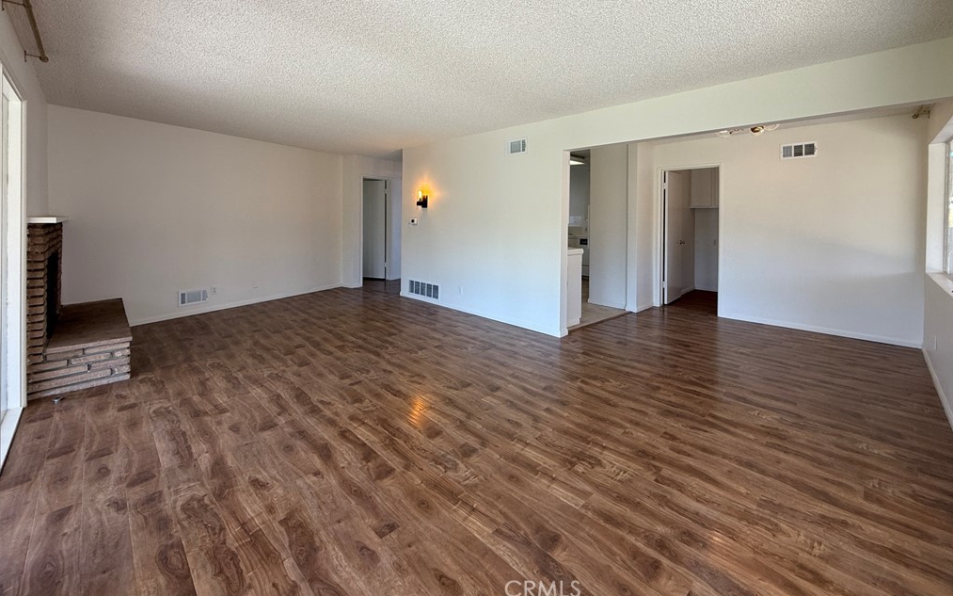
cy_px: 241
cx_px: 480
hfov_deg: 101.5
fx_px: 390
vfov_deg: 74.0
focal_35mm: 15
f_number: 2.2
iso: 64
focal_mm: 2.22
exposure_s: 1/120
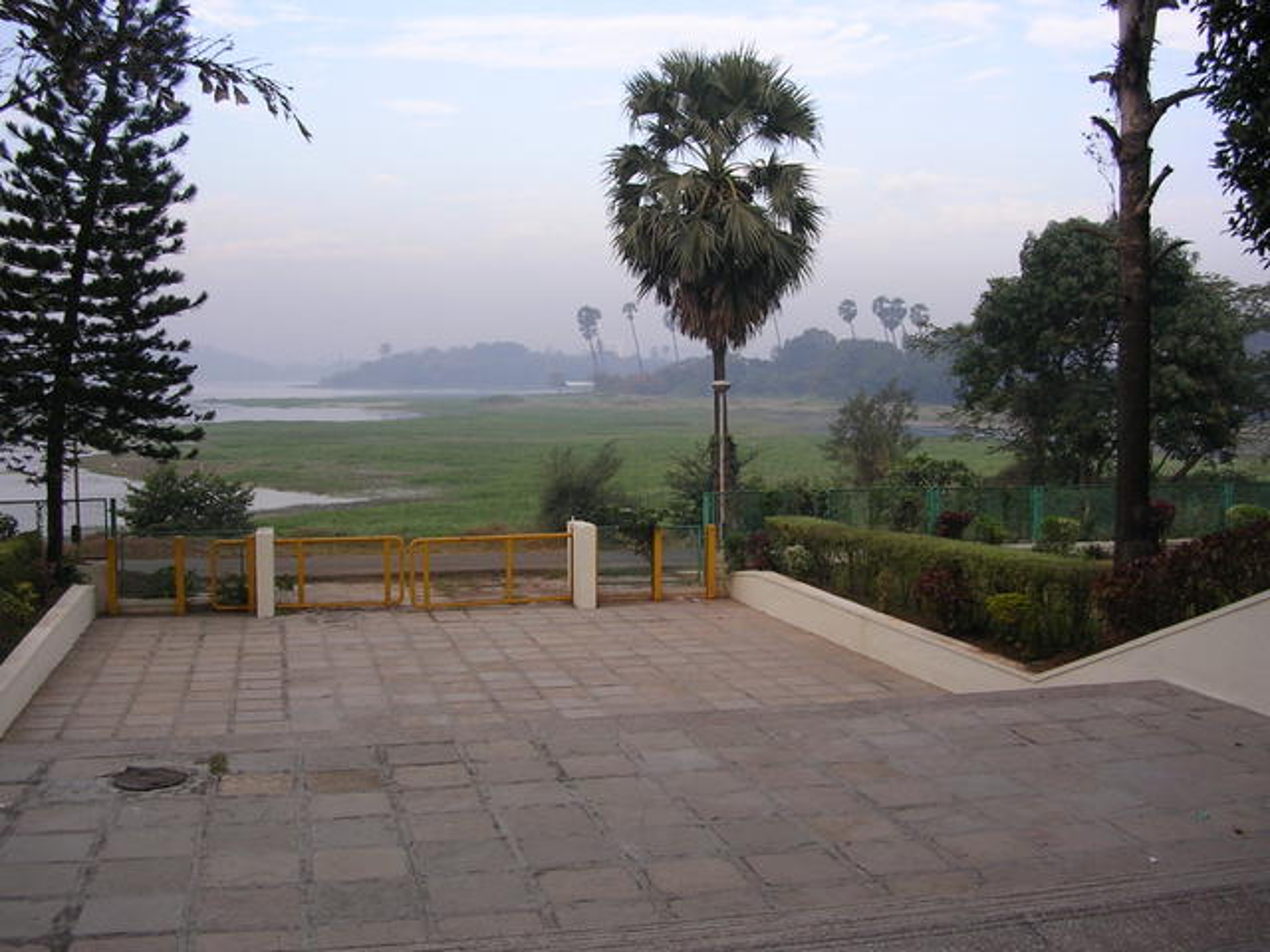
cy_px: 476
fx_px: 1394
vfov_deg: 37.7
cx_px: 635
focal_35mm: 38
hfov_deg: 49.0
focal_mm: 5.8
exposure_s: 1/317
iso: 50
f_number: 2.8
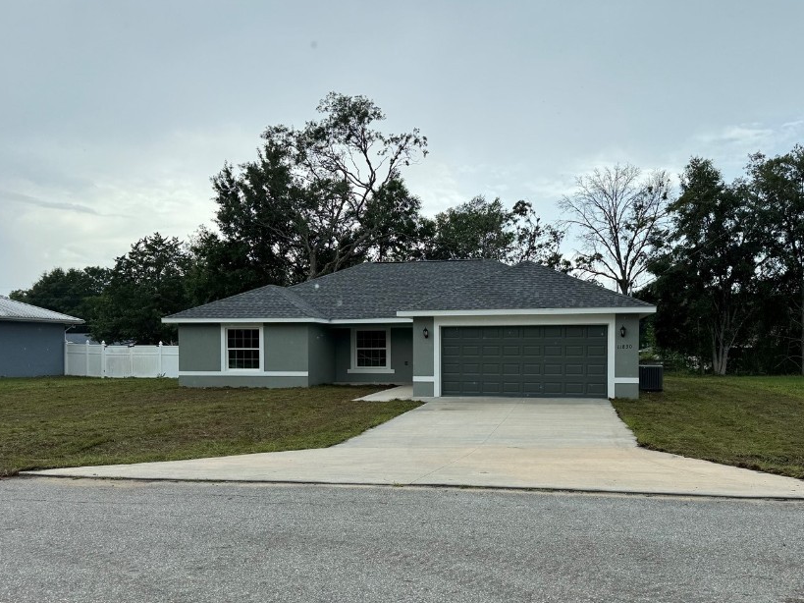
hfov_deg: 59.9
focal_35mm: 30
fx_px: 697
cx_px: 428
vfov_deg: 46.5
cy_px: 369
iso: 80
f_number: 1.78
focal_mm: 6.76
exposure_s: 1/1488
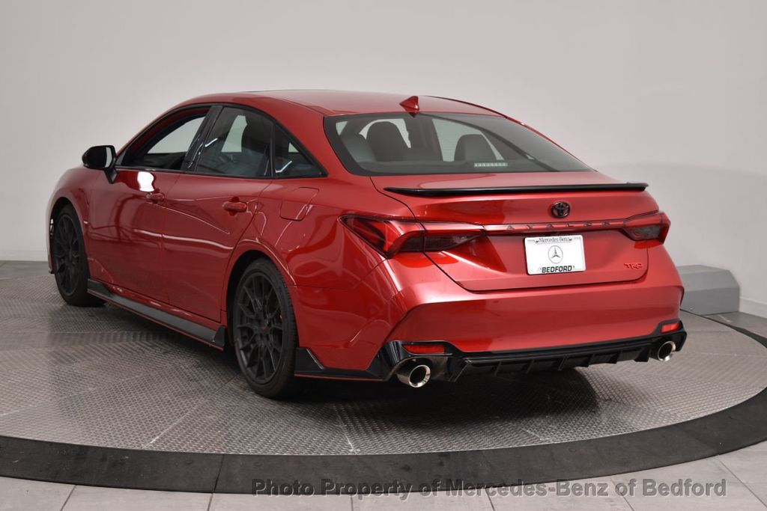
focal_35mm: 68
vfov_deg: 20.2
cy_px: 256
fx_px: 1438
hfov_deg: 29.9
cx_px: 384
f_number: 6.3
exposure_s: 1/125
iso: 200
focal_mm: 45
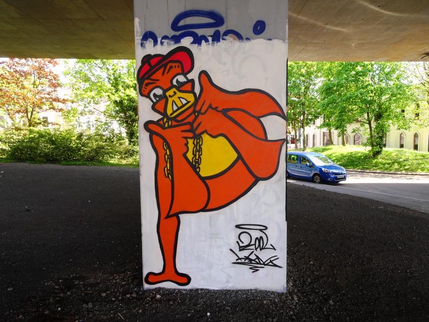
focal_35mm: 24
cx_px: 214
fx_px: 297
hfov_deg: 71.6
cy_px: 161
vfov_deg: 56.8
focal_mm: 4.1
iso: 80
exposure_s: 1/100
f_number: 3.5
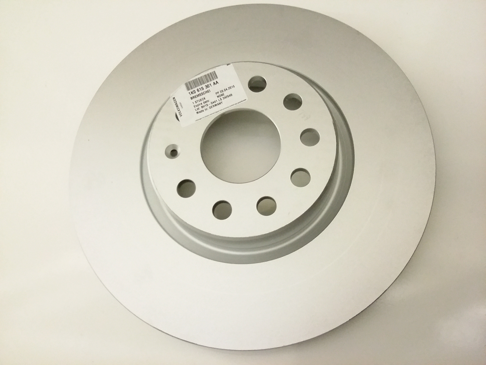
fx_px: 449
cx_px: 243
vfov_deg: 44.2
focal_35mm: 32
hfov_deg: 56.8
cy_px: 182
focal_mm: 3.4
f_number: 2.4
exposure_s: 1/15
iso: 500
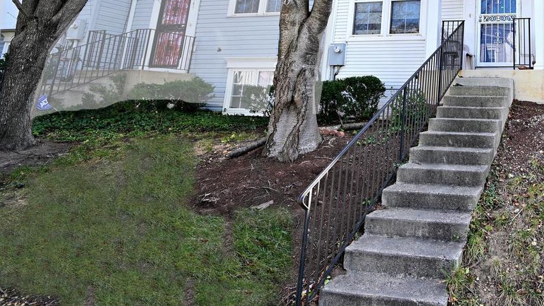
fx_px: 375
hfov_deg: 61.7
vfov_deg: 40.9
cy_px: 29
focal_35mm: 26
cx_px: 480
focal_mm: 14
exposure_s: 1/160
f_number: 4.5
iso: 100
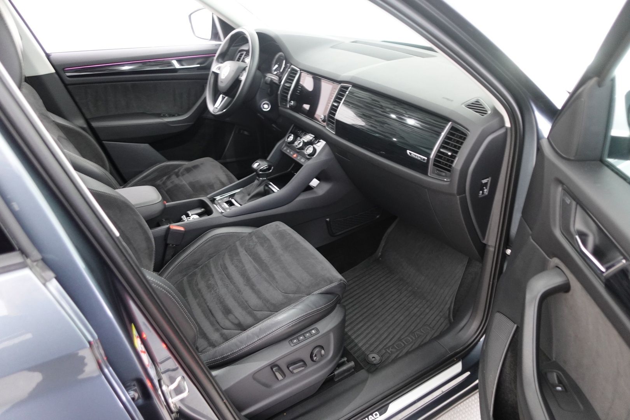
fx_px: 420
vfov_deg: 53.1
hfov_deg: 73.7
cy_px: 210
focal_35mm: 24
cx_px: 315
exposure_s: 1/13
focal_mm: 9.4
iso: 800
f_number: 1.8
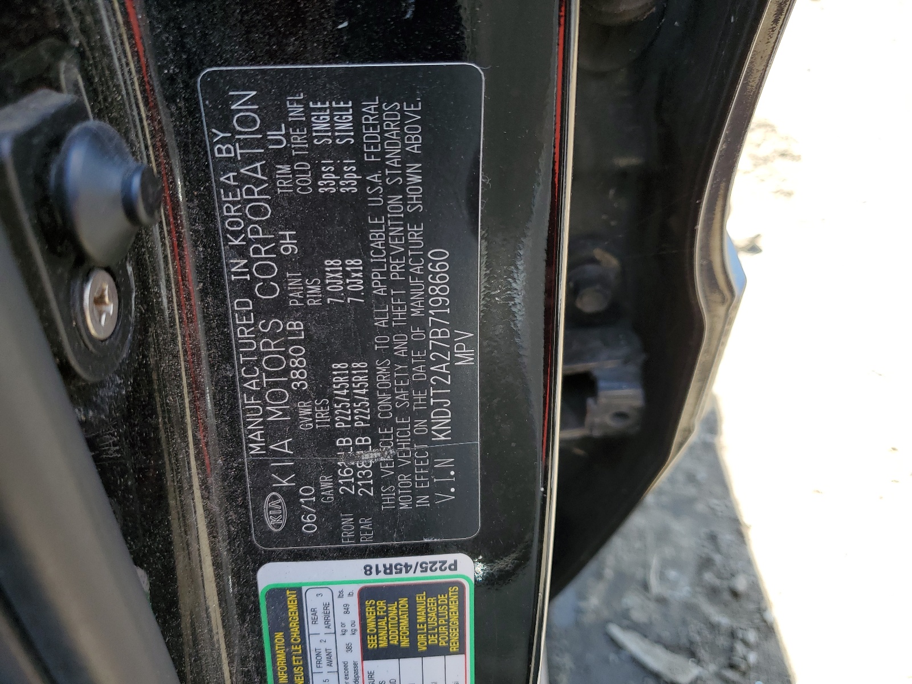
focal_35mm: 26
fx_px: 685
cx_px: 456
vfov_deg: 53.1
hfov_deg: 67.3
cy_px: 342
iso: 50
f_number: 1.5
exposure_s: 1/196
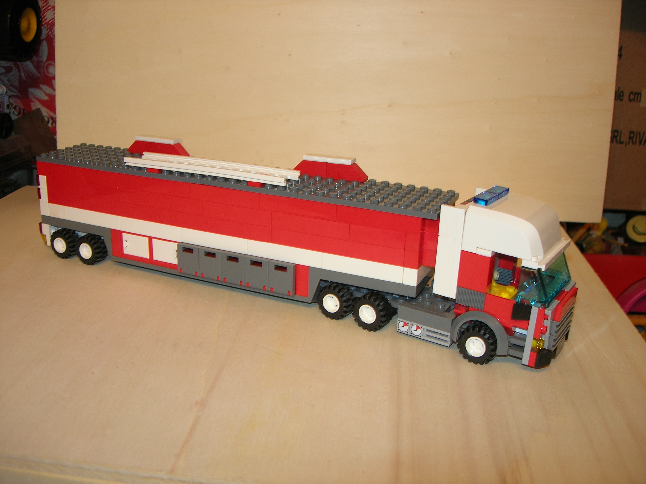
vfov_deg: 37.7
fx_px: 709
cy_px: 242
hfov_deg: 49.0
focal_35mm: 38
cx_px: 323
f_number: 2.8
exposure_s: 1/30
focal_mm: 7.8
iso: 64
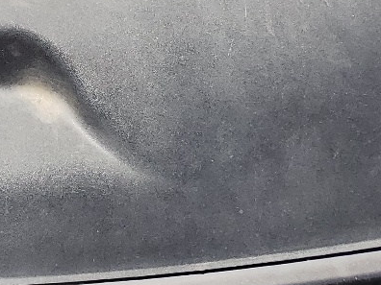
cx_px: -189
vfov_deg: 12.9
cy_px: -205
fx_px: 1156
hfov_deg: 17.0
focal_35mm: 105
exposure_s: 1/2000
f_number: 1.5
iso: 50
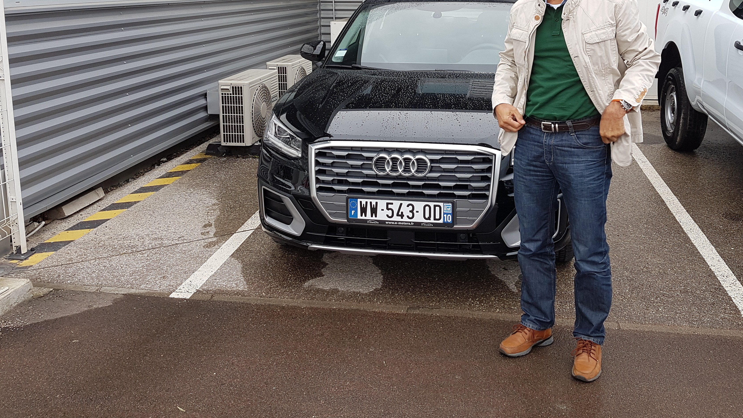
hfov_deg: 57.9
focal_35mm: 34
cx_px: 415
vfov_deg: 33.9
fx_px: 670
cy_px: 100
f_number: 1.7
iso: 40
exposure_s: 1/125
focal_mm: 4.2
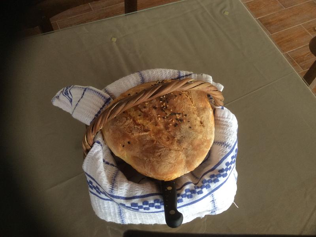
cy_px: 118
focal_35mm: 32
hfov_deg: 56.9
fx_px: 292
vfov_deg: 44.1
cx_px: 158
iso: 64
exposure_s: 1/100
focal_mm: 3.3
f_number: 2.4
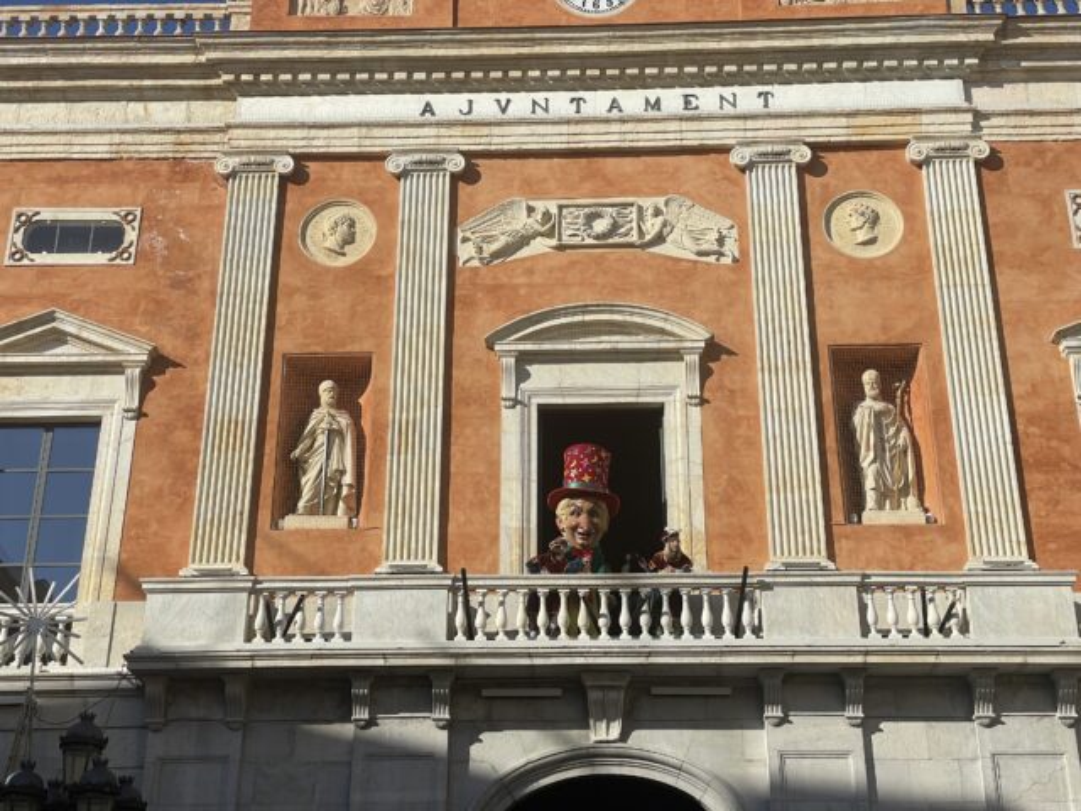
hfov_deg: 36.8
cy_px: 406
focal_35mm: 52
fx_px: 1624
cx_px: 540
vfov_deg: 28.0
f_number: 2
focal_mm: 6
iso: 25
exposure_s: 1/2660
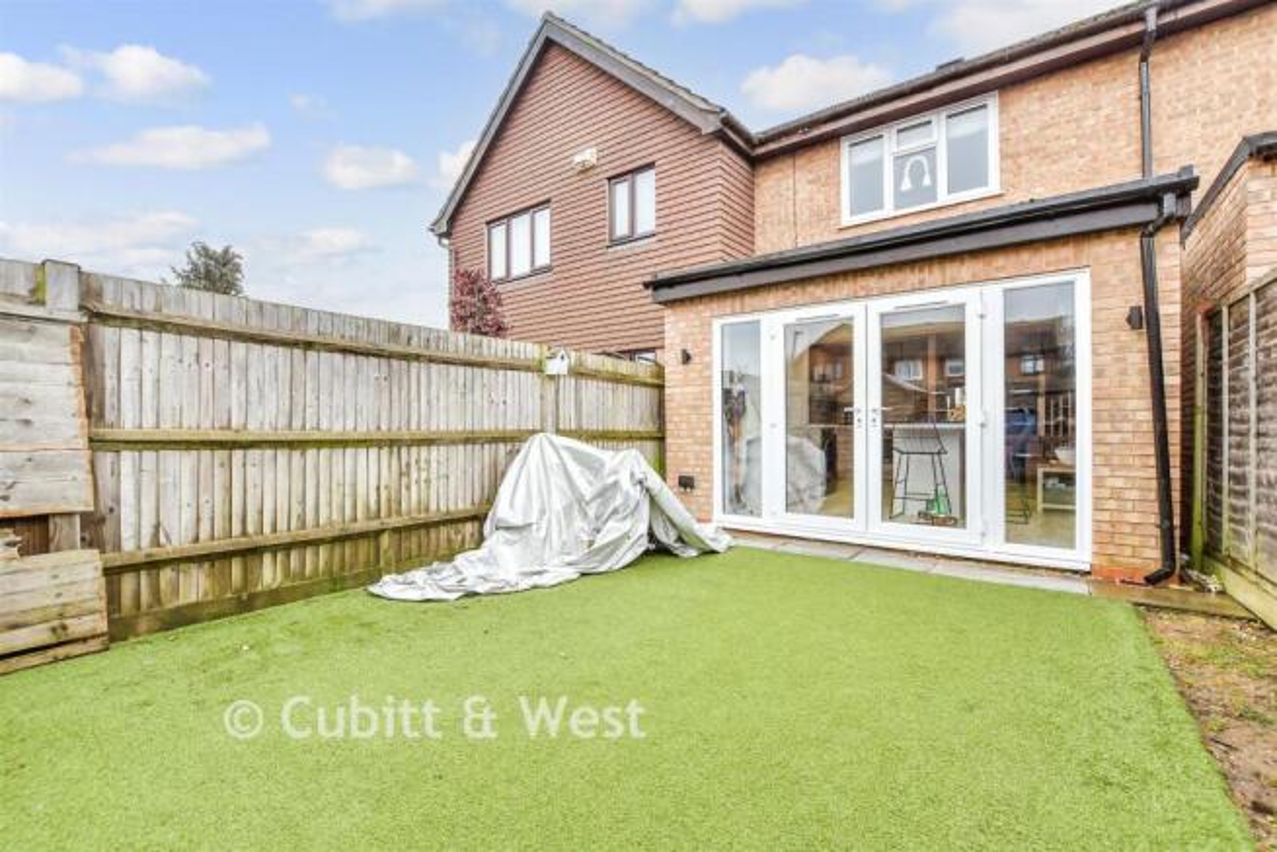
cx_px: 638
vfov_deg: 77.4
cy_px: 426
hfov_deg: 100.4
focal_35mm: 15
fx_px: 532
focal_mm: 10
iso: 160
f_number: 8
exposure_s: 1/15
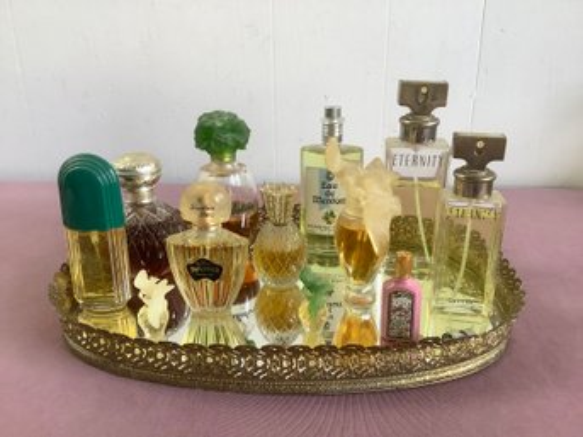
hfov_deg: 58.4
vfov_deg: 45.4
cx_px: 292
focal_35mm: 31
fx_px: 522
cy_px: 218
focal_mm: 3.3
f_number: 2.4
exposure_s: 1/60
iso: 80
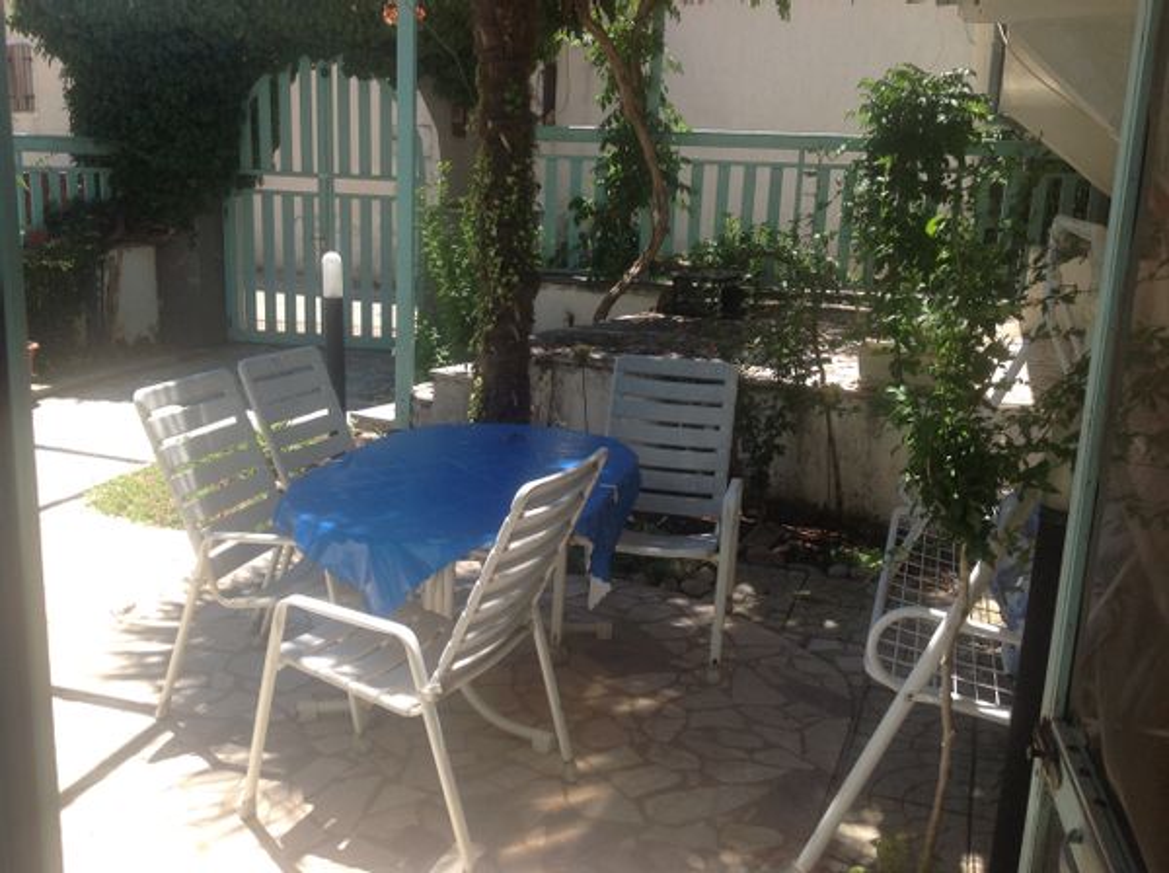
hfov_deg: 52.7
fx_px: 1180
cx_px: 584
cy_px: 436
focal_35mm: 35
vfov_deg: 40.6
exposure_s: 1/756
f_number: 2.4
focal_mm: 4.28
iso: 50
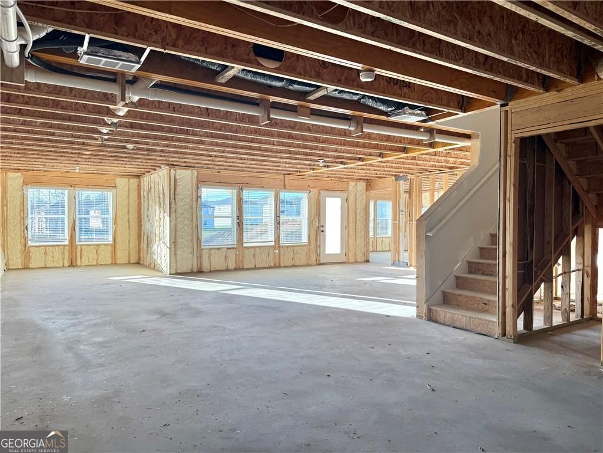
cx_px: 302
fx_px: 418
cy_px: 226
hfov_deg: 71.6
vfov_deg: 56.8
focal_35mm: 24
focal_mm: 6.76
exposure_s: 1/223
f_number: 1.78
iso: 100
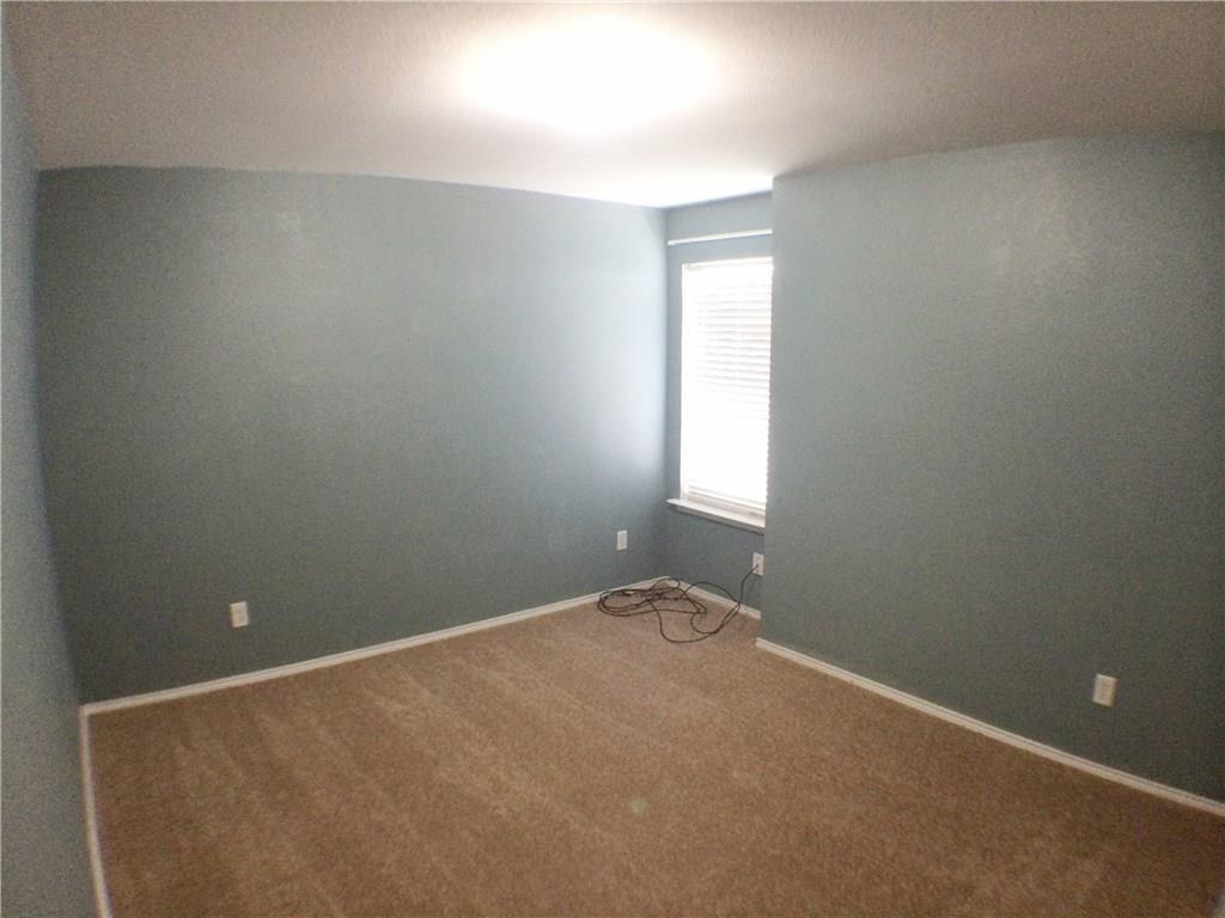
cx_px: 612
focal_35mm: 30
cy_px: 459
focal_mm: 4.12
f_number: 2.2
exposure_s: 1/30
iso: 250
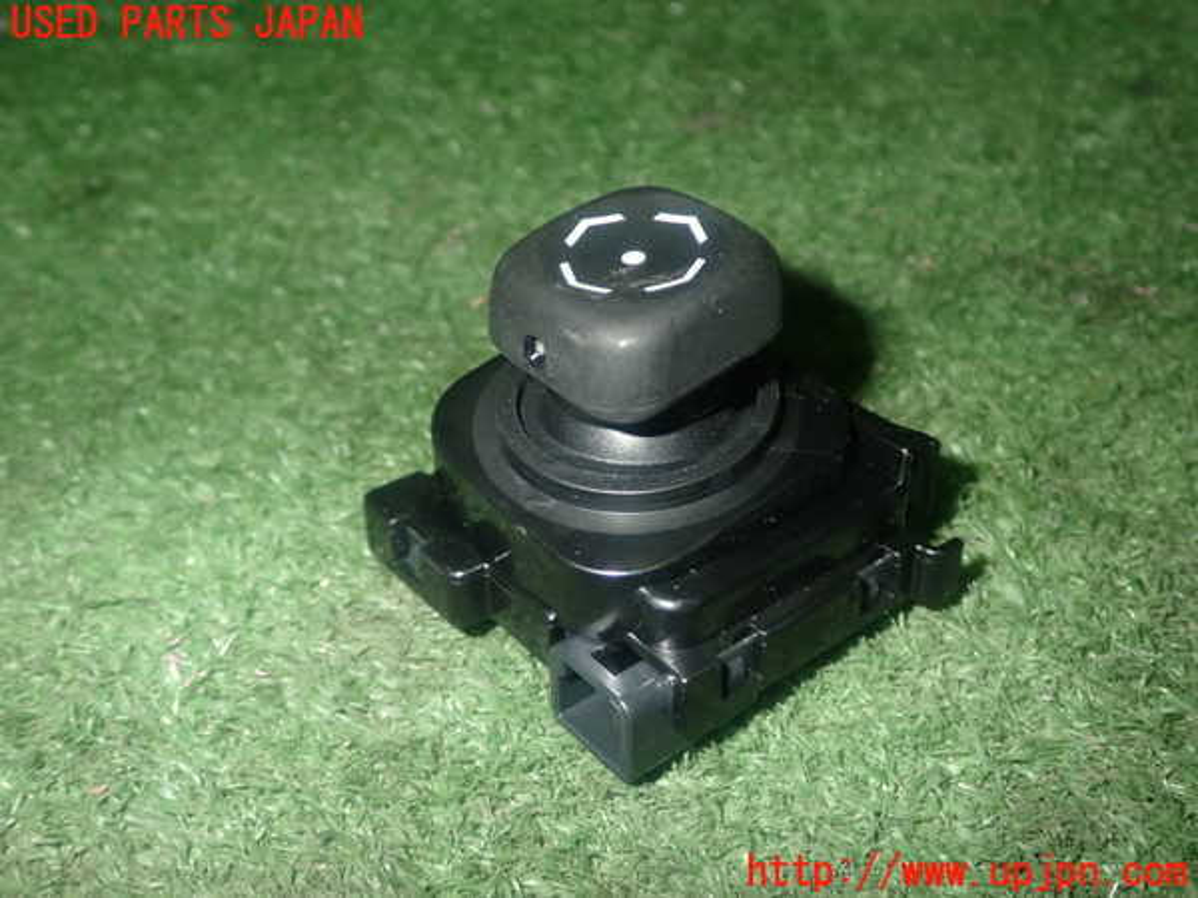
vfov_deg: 37.7
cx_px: 599
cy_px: 449
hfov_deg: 49.0
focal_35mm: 38
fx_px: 1315
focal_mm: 6.83
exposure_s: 1/40
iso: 400
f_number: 8
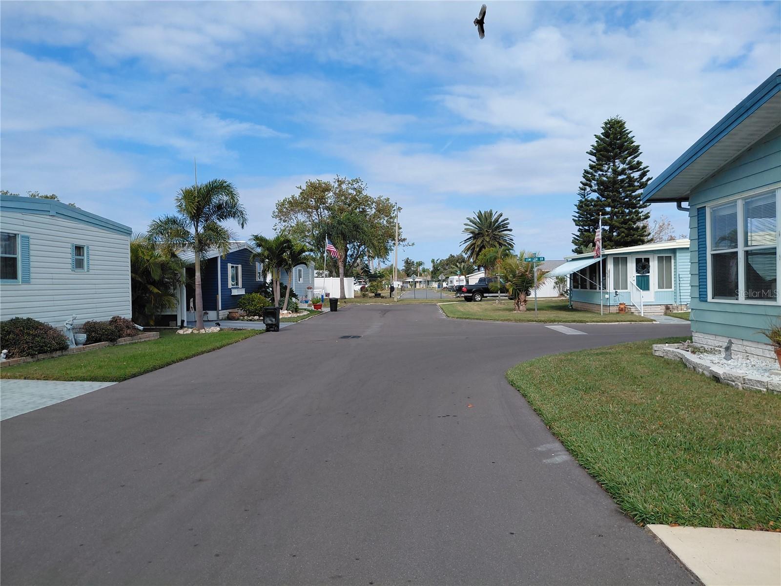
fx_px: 564
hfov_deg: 69.4
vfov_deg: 54.9
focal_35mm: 25
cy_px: 293
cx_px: 390
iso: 50
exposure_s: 1/2325
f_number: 1.8
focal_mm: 4.69
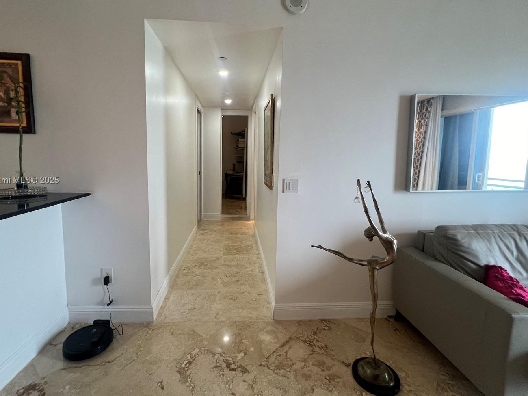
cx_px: 254
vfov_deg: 77.9
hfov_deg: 94.5
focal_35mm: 16
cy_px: 181
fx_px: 244
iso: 160
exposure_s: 1/120
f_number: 1.8
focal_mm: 1.57
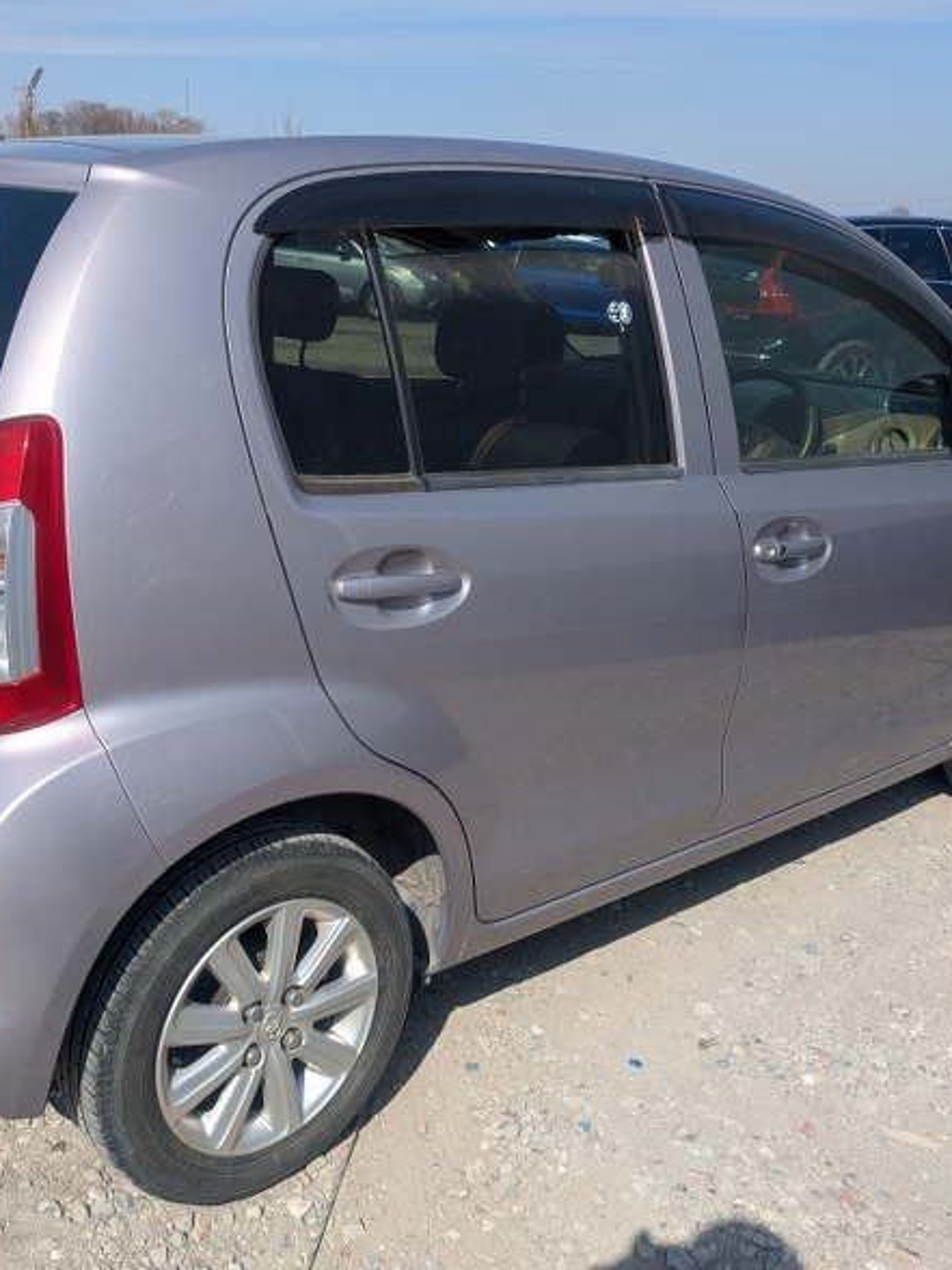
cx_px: 355
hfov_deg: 41.5
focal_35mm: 34
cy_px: 639
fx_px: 1247
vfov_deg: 54.0
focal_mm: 5.43
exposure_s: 1/2222
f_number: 1.89
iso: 46
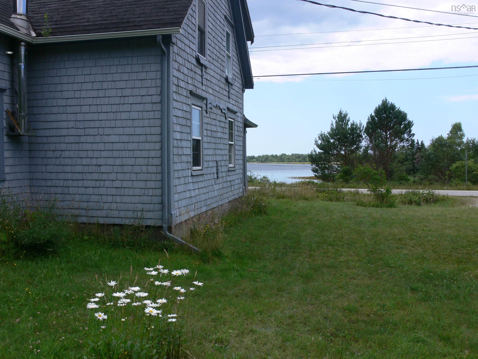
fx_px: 483
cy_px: 180
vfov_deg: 40.7
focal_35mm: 35
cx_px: 239
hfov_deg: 52.6
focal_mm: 7.4
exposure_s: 1/250
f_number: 5.6
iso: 80
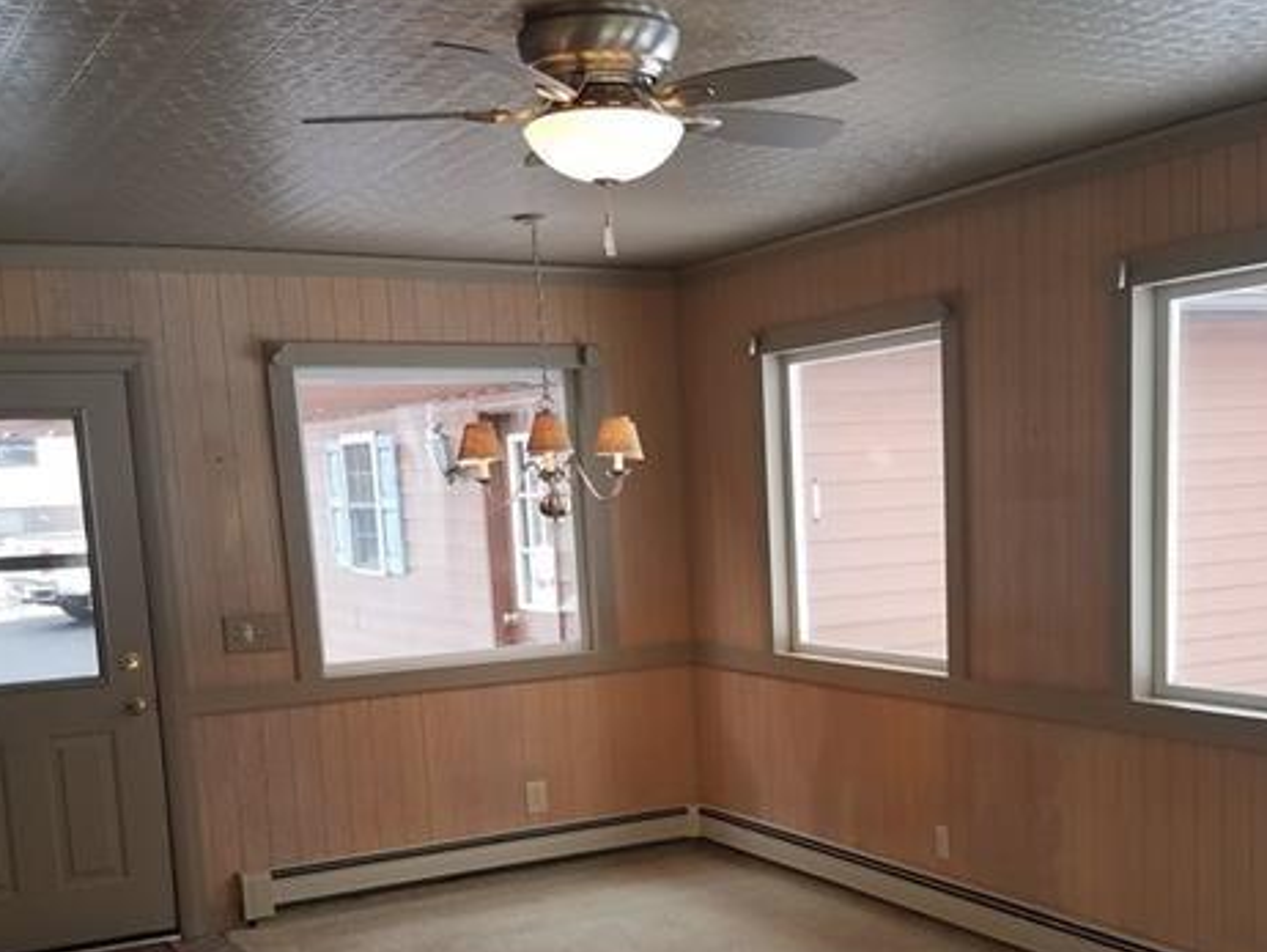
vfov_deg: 31.9
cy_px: 661
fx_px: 1648
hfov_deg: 41.8
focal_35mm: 45
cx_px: 773
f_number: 1.7
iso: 50
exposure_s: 1/120
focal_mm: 4.2
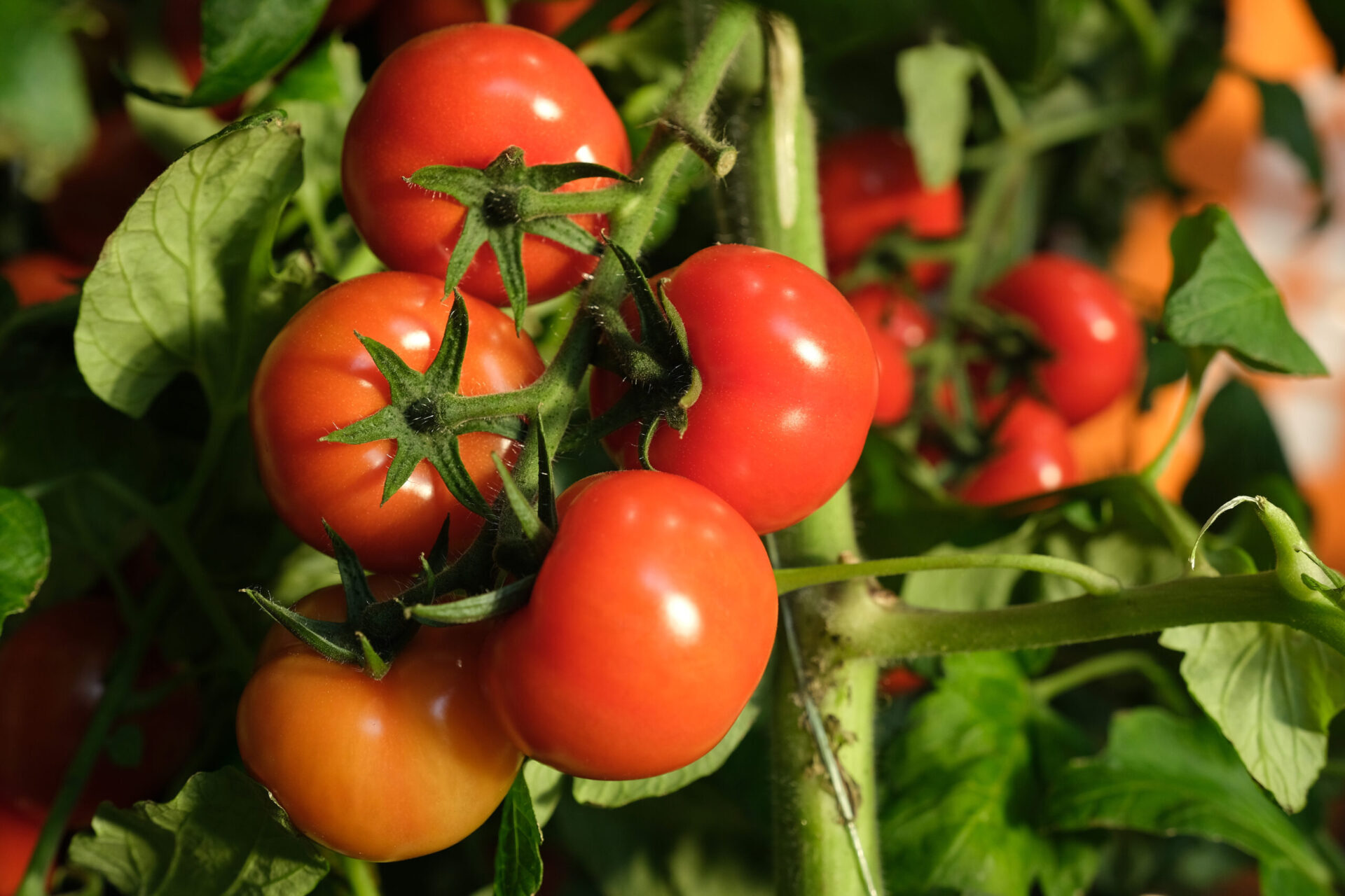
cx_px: 672
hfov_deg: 43.6
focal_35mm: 45
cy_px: 448
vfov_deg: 29.9
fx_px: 1681
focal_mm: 30.2
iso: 800
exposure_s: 1/160
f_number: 4
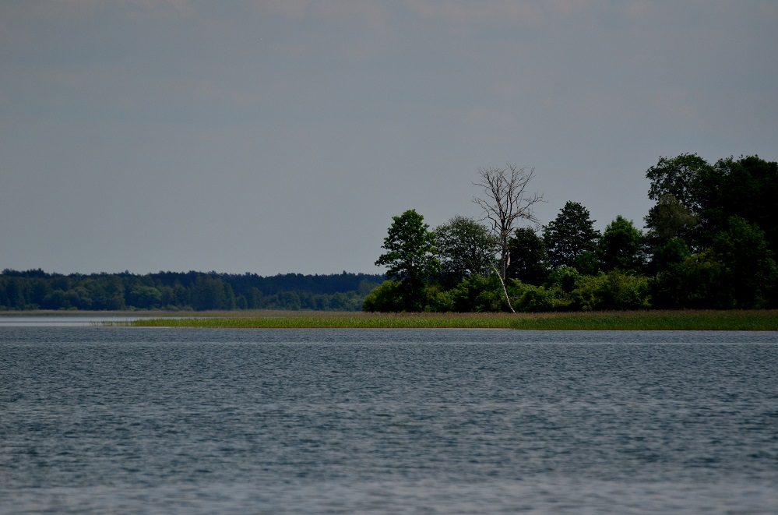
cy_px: 258
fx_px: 8732
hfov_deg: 5.1
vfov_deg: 3.4
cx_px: 389
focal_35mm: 405
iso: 560
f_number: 5.6
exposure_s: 1/8000
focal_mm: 270
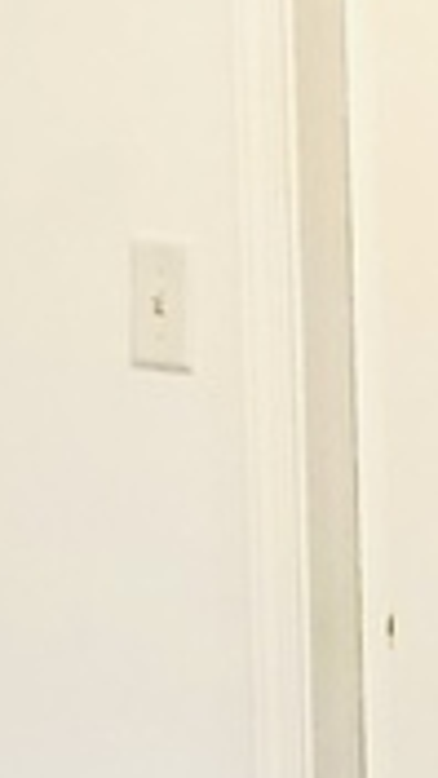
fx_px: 5162
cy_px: 561
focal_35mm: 250
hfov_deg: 4.8
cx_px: 823
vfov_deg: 8.6
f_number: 1.8
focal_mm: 3.99
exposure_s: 1/30
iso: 32
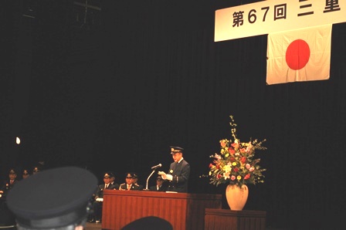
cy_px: 115
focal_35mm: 82
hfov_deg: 24.6
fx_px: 792
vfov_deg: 16.5
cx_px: 173
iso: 800
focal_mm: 55
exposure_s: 1/60
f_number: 5.6
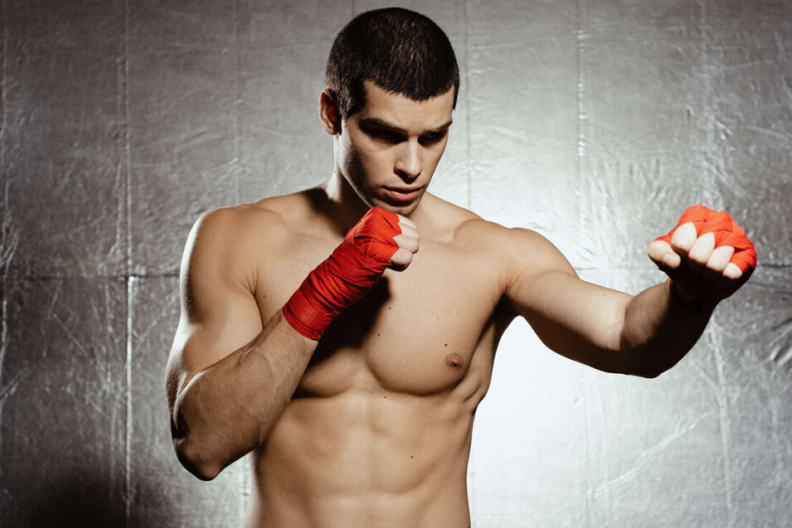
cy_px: 254
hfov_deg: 22.1
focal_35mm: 92
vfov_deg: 14.9
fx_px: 2024
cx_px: 378
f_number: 7.1
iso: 100
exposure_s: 1/160
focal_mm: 85
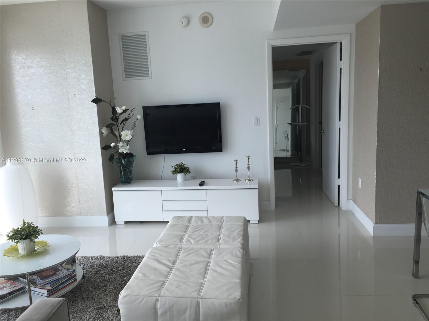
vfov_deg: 48.2
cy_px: 160
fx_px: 359
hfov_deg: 61.7
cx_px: 214
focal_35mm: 29
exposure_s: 1/209
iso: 32
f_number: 2.2
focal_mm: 4.15
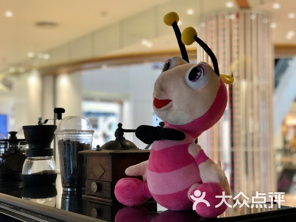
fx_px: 487
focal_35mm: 57
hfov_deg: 33.8
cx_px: 148
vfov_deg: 25.7
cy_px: 111
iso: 100
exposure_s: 1/50
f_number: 2.8
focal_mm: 6.6
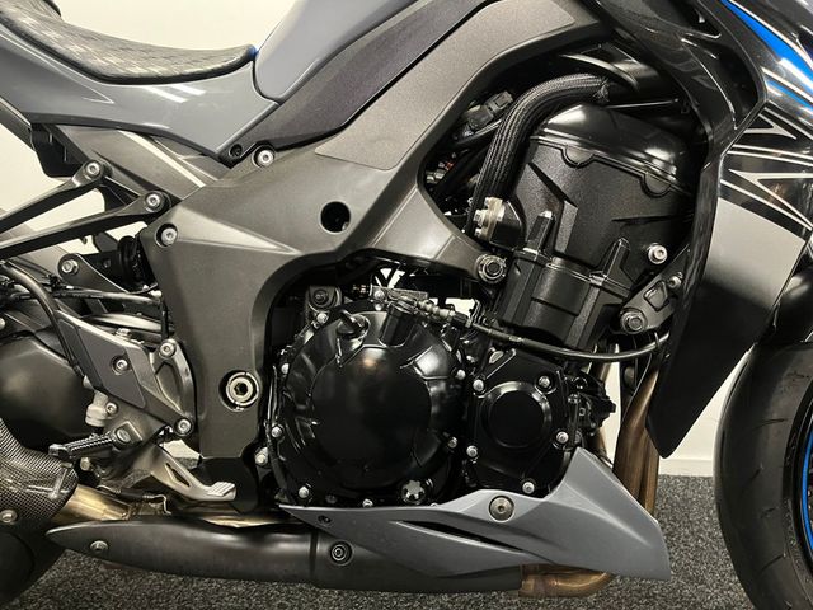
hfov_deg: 67.3
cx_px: 406
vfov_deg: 53.1
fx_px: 611
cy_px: 305
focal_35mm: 26
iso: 500
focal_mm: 5.1
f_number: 1.6
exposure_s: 1/33
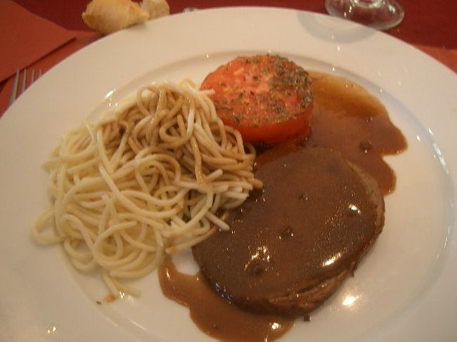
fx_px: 462
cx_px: 228
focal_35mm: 35
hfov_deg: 52.6
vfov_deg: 40.7
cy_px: 171
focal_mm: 5.8
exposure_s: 1/8
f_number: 2.6
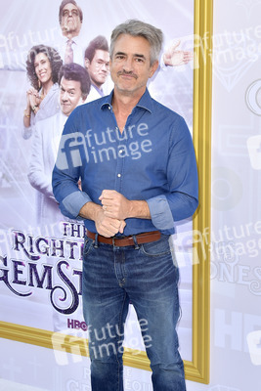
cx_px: 130
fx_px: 435
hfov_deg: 33.4
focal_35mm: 40
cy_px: 196
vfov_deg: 48.4
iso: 320
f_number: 7.1
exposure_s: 1/250
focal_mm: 40
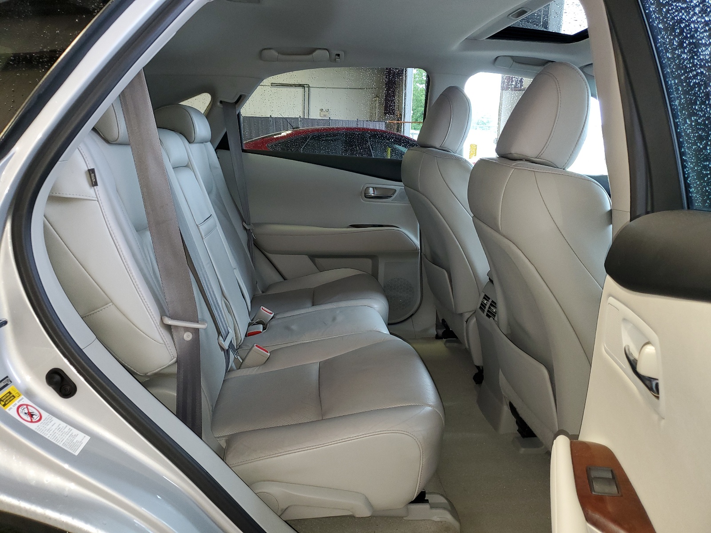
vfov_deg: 53.1
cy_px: 266
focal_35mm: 26
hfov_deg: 67.3
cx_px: 356
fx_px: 534
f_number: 1.5
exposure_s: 1/30
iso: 103
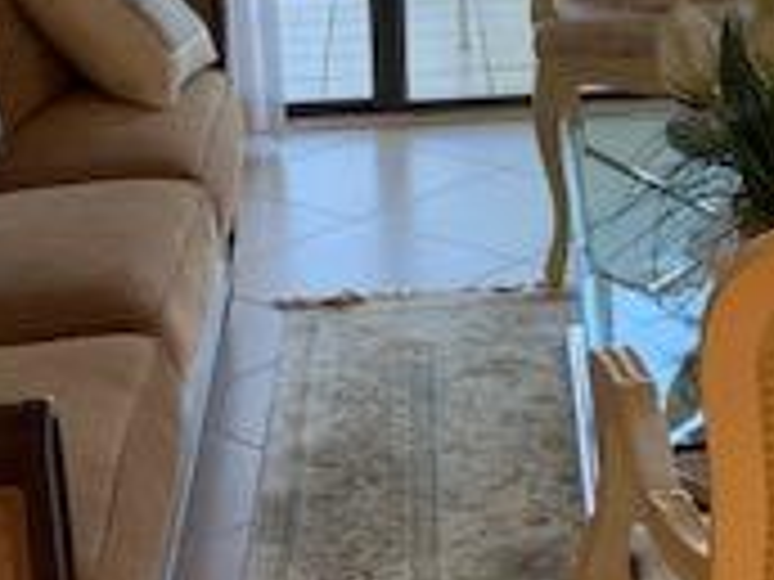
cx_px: 738
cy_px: -121
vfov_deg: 13.3
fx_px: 2415
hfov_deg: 17.8
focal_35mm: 108
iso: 40
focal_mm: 3
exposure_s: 1/120
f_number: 1.8
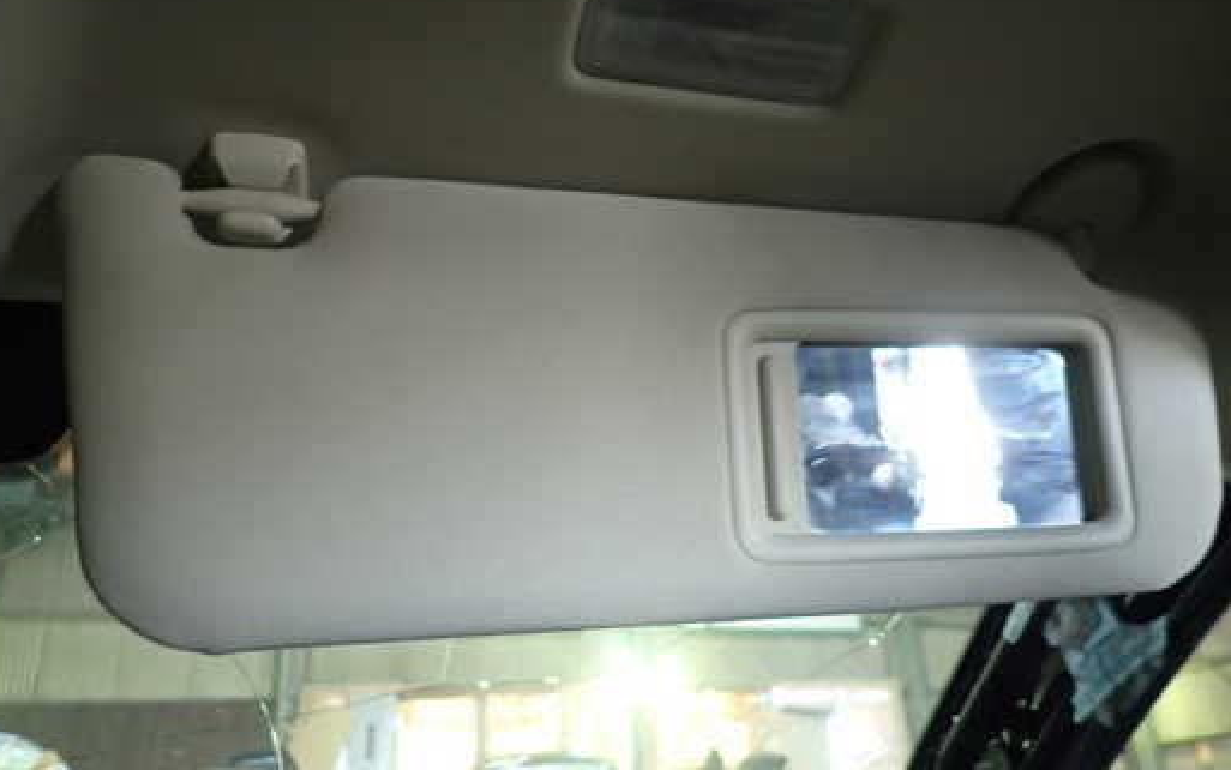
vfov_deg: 40.6
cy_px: 350
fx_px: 1040
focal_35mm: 31
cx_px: 686
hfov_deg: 61.0
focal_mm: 4.5
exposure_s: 1/30
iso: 250
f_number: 2
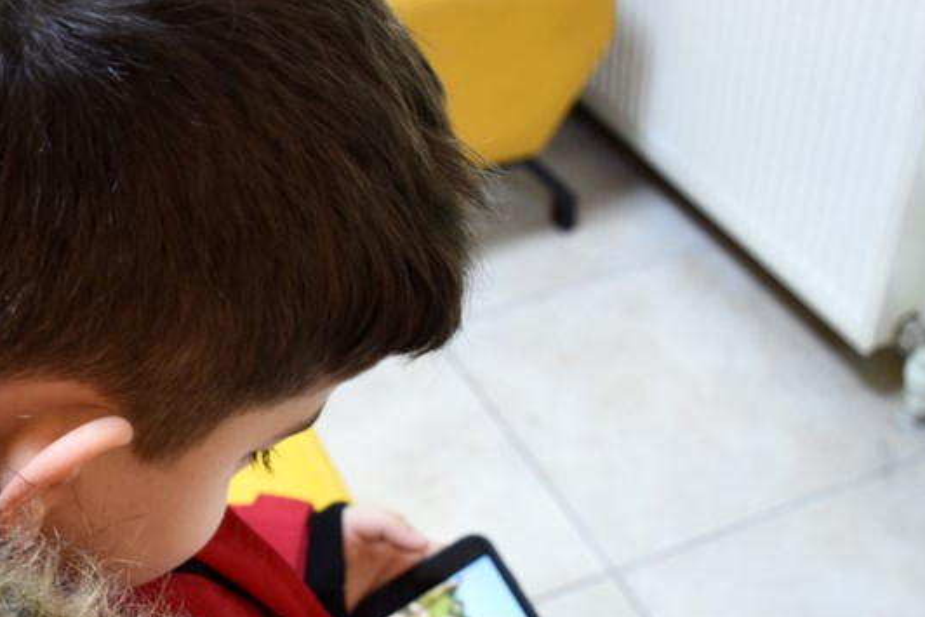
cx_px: 247
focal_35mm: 52
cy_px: 383
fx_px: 1336
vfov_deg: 25.9
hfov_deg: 37.4
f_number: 3.5
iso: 500
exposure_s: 1/20
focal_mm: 18
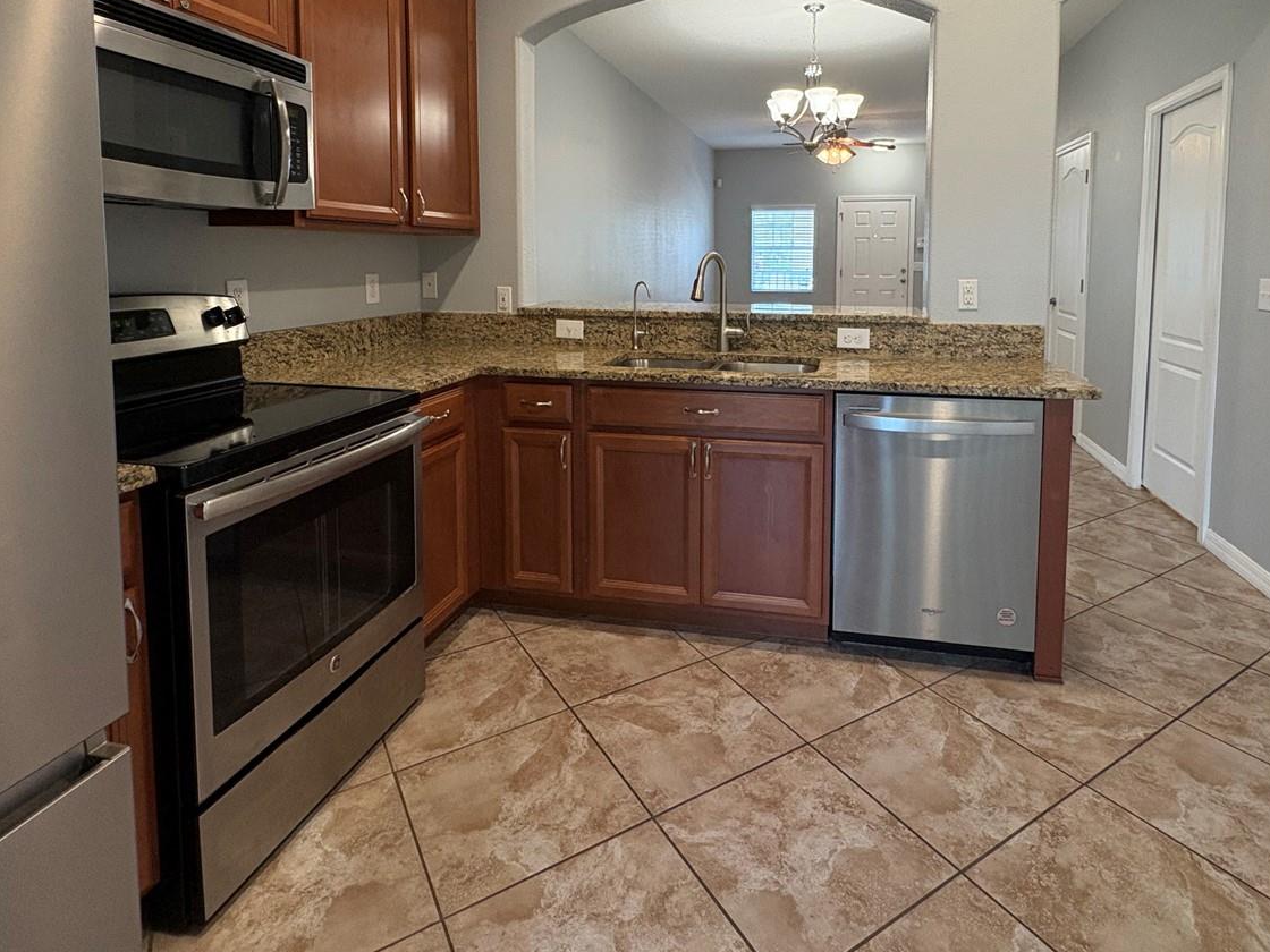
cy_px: 308
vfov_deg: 64.1
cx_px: 687
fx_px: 734
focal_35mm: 20
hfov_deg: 81.6
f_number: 2.2
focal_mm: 2.22
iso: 400
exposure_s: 1/120
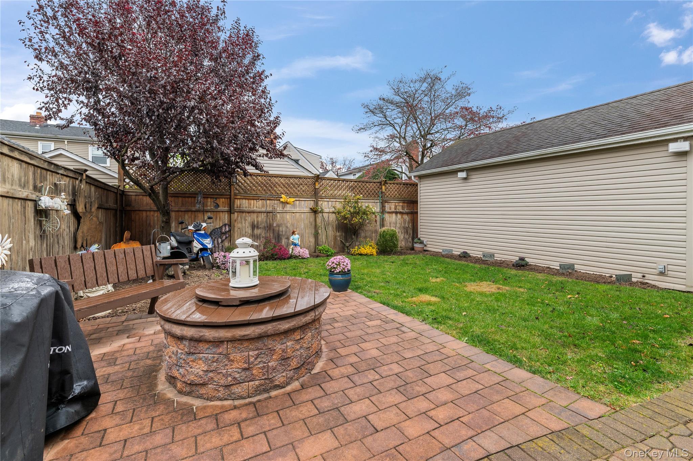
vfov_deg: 77.2
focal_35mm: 15
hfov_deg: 100.4
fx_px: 289
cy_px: 230
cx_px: 346
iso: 500
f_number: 8
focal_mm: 15
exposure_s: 1/30
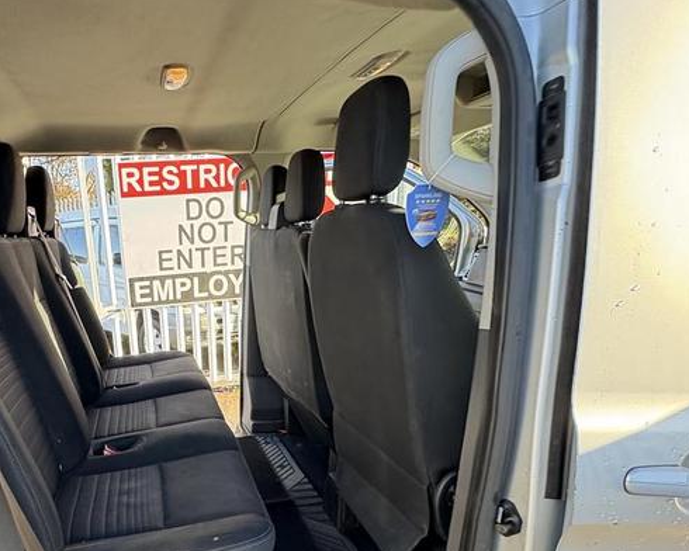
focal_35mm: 25
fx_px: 510
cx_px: 179
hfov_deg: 64.3
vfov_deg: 54.7
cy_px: 399
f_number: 2.2
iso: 160
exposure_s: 1/99
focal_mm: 2.22
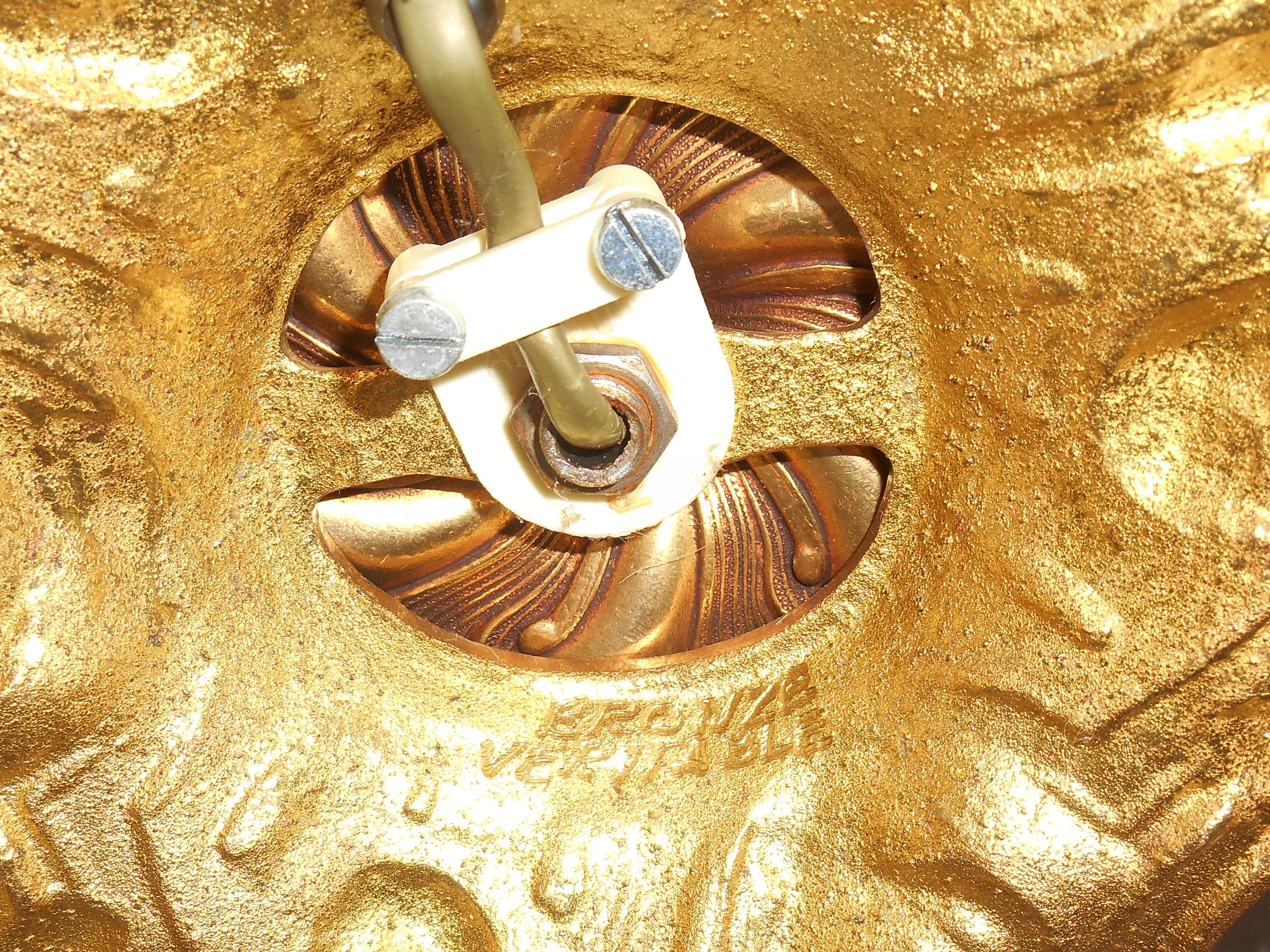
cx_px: 635
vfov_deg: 53.1
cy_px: 476
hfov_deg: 67.3
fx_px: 954
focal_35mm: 26
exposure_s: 1/25
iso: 80
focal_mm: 4.7
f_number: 3.4
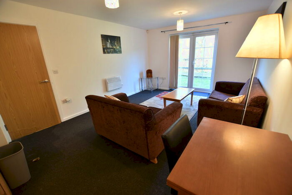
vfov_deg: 77.4
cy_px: 98
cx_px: 146
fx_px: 122
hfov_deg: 100.4
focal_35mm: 15
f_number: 3.5
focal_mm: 10
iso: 100
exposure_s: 1/10
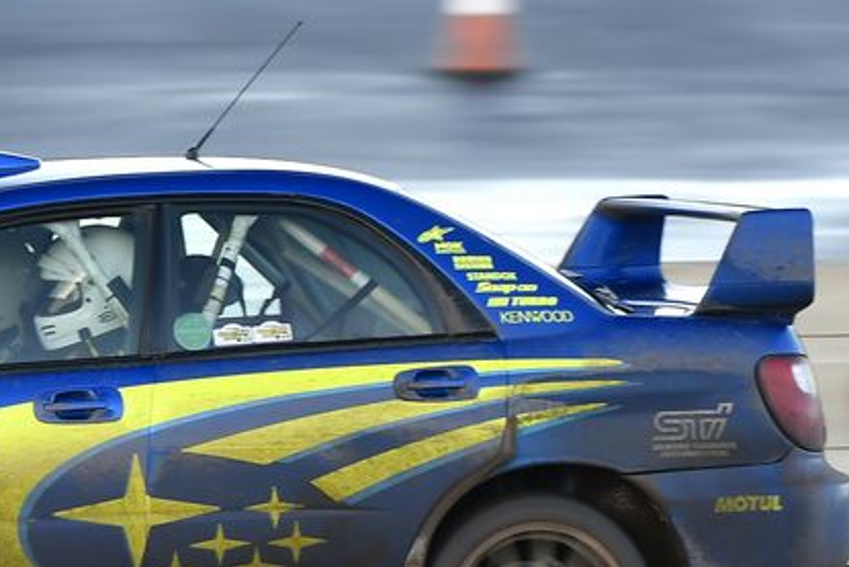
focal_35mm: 499
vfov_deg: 2.8
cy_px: 372
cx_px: 39
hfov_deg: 4.1
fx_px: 11777
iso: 180
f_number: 2.8
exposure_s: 1/160
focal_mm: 135
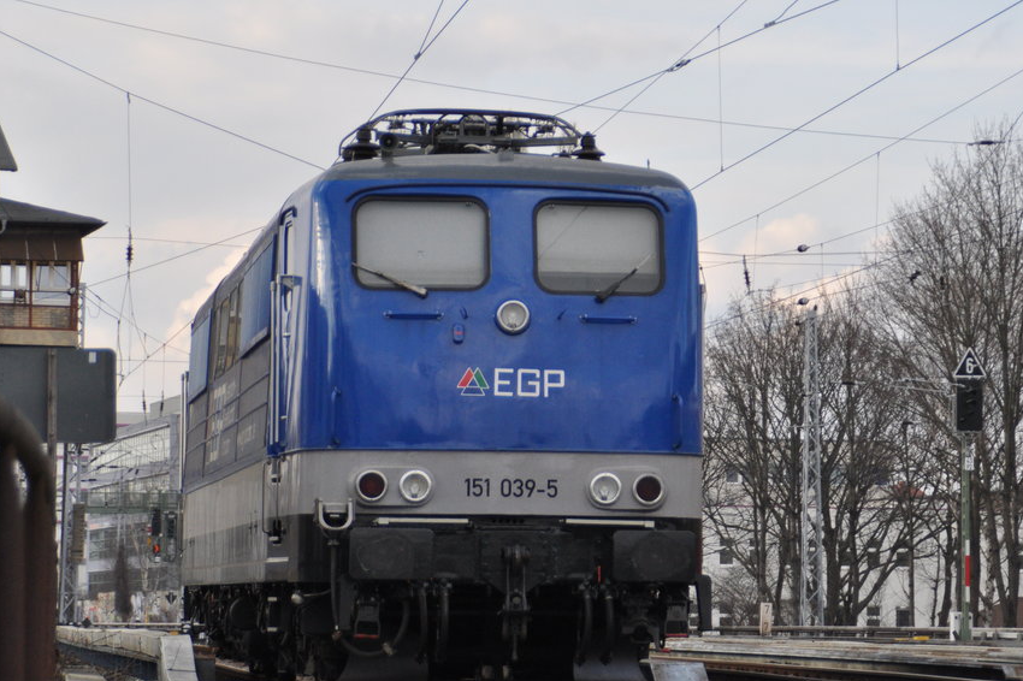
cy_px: 354
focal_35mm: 159
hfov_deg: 12.9
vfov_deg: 8.6
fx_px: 4508
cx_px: 678
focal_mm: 75
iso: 720
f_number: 5.6
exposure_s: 1/1000
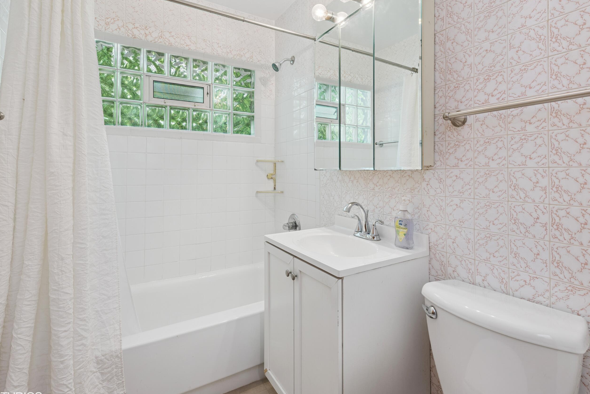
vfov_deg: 67.0
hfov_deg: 89.9
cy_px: 167
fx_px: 295
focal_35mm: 18
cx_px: 308
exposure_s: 1/5
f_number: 11
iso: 200
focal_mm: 15
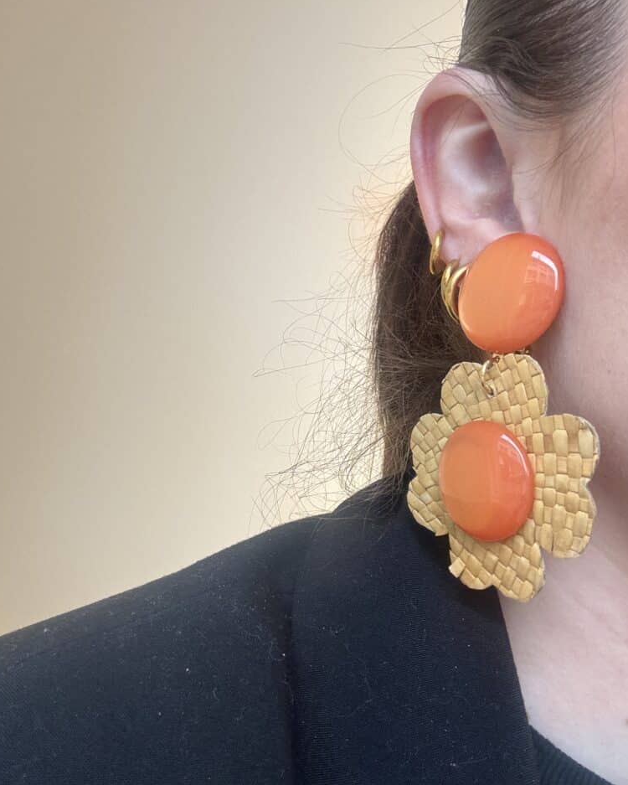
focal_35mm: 32
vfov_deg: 55.6
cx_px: 311
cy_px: 411
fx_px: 743
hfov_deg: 45.8
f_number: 1.9
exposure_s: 1/50
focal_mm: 2.69
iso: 64
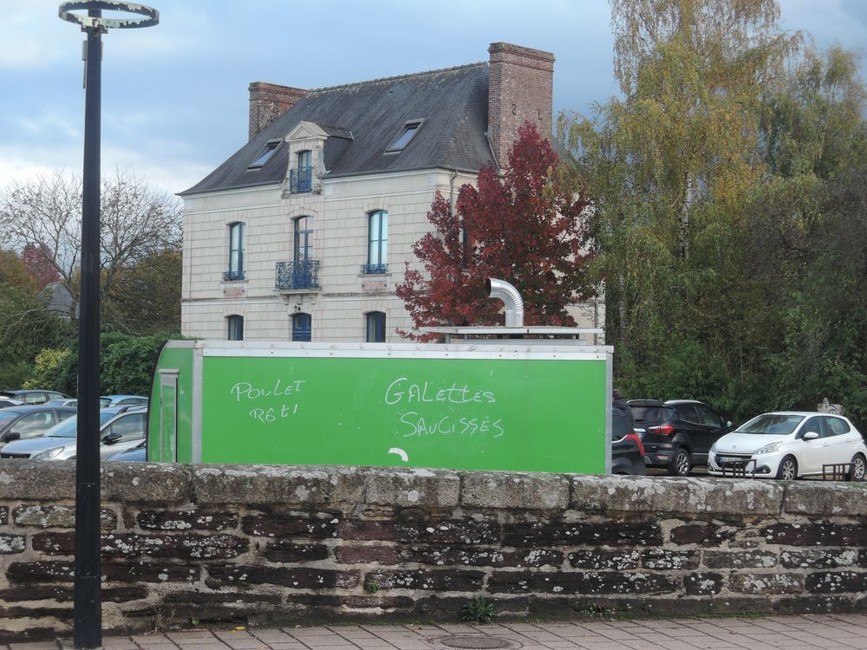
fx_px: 1678
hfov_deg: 29.0
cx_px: 434
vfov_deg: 21.9
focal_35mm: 67
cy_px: 325
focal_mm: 14.3
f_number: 5
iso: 110
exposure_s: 1/100
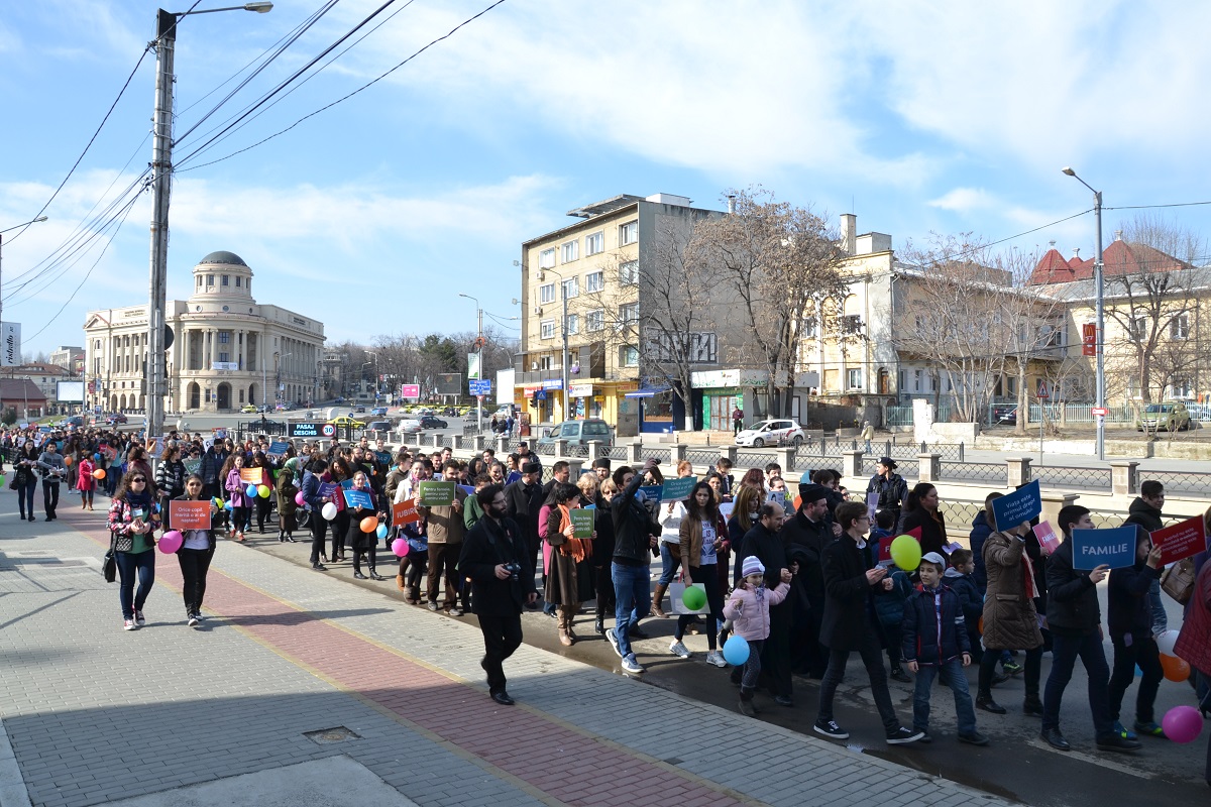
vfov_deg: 47.9
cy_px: 404
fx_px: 908
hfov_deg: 67.4
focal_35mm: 27
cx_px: 606
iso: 100
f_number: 9
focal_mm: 18
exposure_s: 1/100
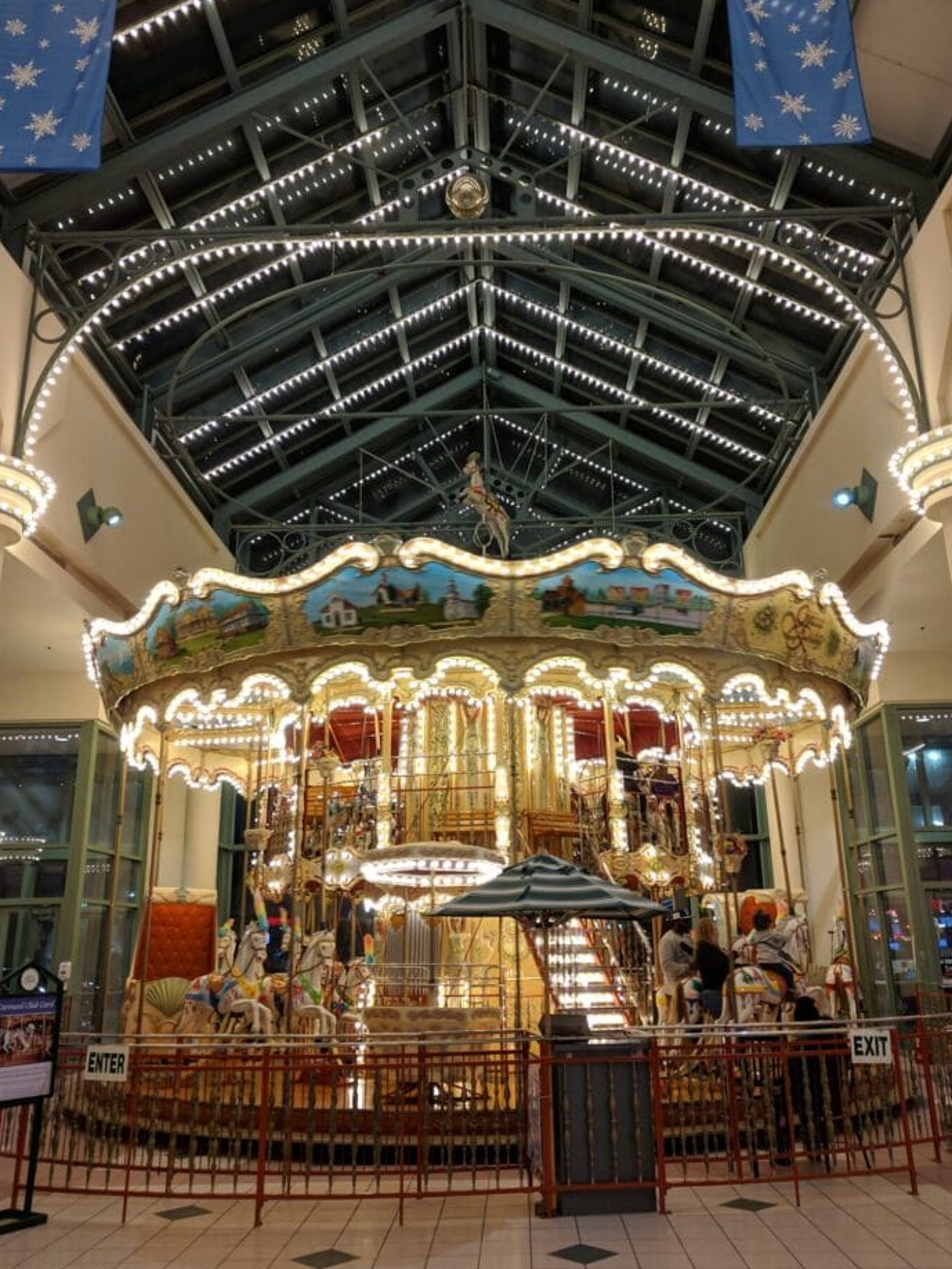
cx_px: 489
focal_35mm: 29
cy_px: 610
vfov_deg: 61.6
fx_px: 1063
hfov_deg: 48.2
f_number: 2
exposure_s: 1/60
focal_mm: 4.67
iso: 248
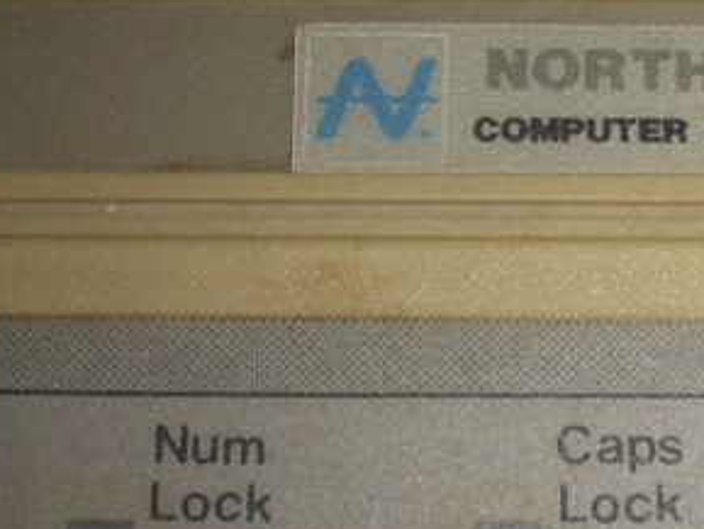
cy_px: 173
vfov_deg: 11.3
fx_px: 2665
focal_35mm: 131
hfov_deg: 14.9
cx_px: 636
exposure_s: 1/60
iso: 64
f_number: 5.6
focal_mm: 6.2
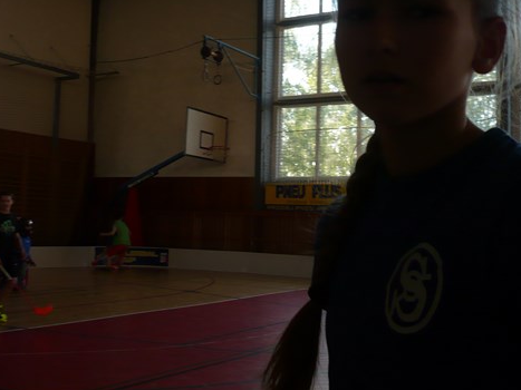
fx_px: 677
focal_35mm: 45
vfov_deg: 32.1
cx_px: 271
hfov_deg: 42.1
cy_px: 166
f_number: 2.8
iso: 100
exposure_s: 1/125
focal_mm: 5.8
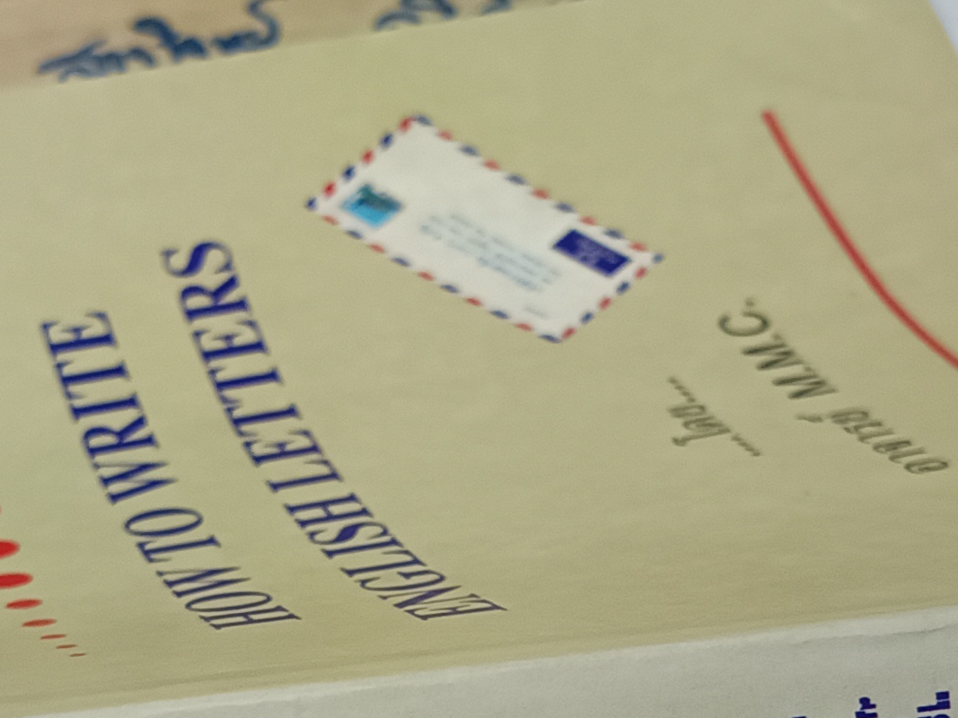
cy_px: 678
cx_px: 388
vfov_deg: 16.2
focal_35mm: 90
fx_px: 2490
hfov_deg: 21.7
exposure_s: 1/25
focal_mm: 5.31
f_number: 1.7
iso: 1054
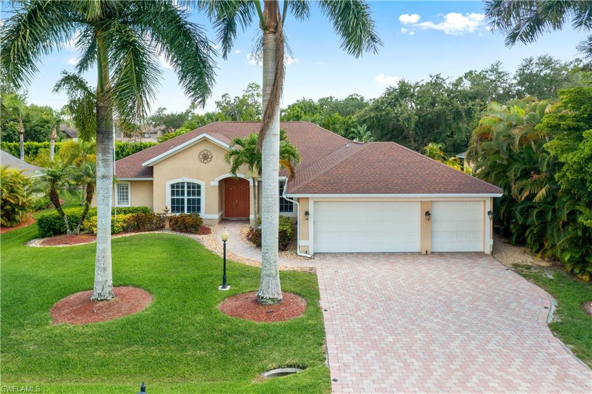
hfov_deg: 65.5
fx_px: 460
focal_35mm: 28
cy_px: 197
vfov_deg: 46.3
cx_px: 296
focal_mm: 10.26
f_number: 4.5
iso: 100
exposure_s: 1/200
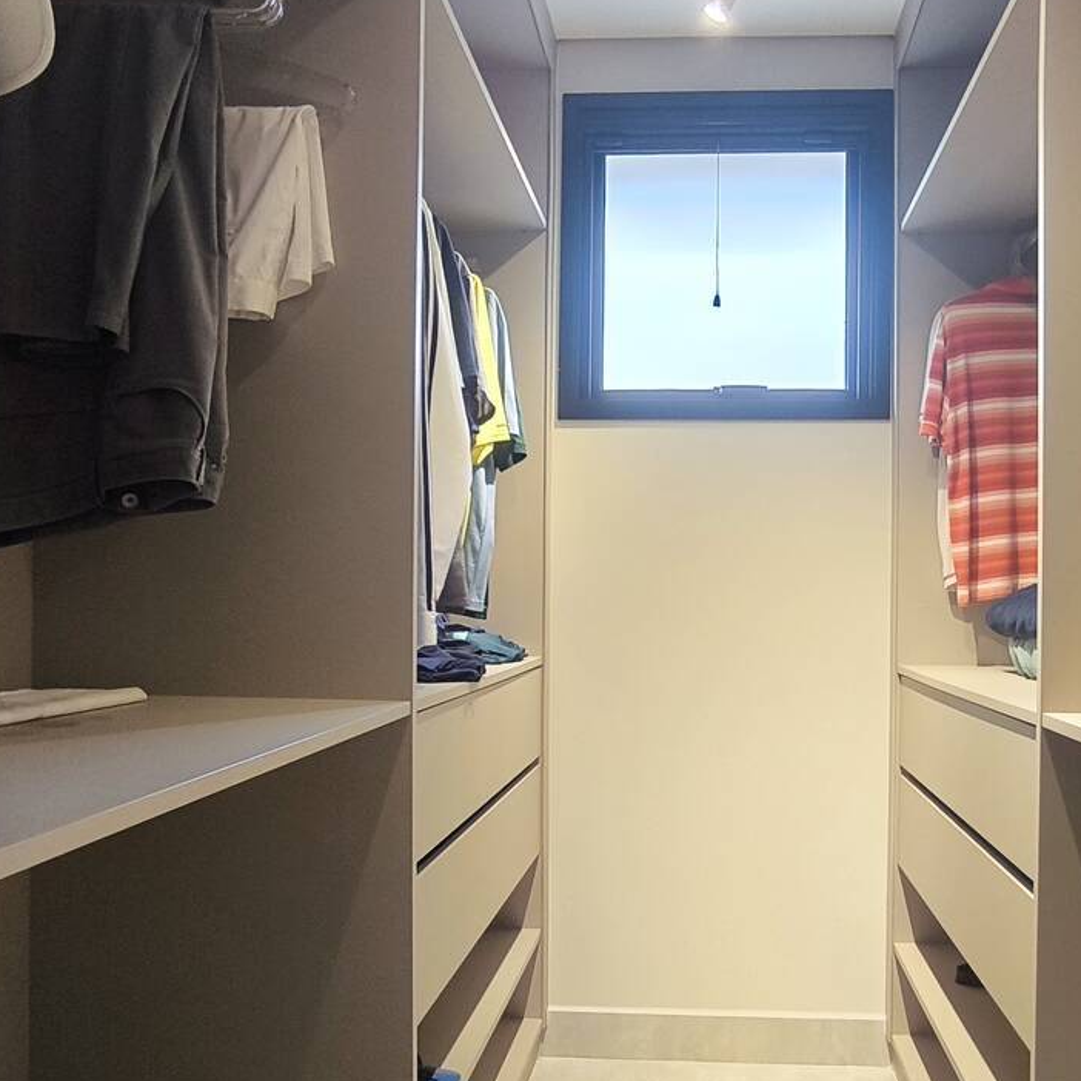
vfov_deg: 55.5
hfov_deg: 55.0
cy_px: 590
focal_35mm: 29
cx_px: 671
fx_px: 1025
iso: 160
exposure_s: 1/40
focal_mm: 1.65
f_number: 2.2
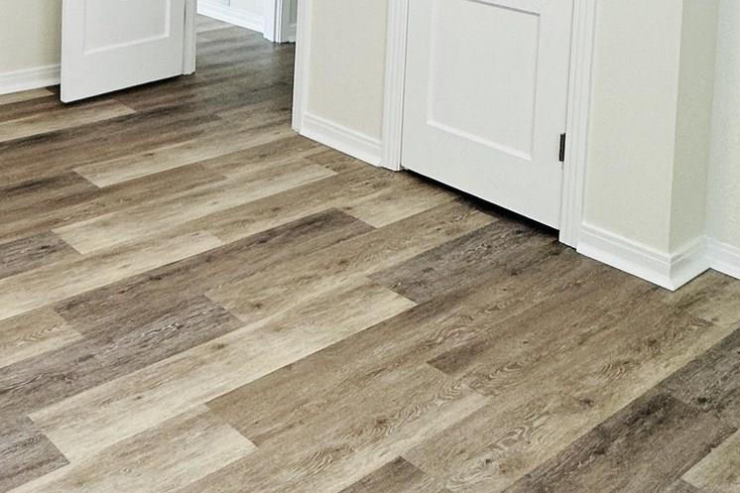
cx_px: 32
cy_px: -144
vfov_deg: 25.7
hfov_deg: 39.4
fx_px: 925
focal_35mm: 45
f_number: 2.2
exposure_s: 1/120
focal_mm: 2.22
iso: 125
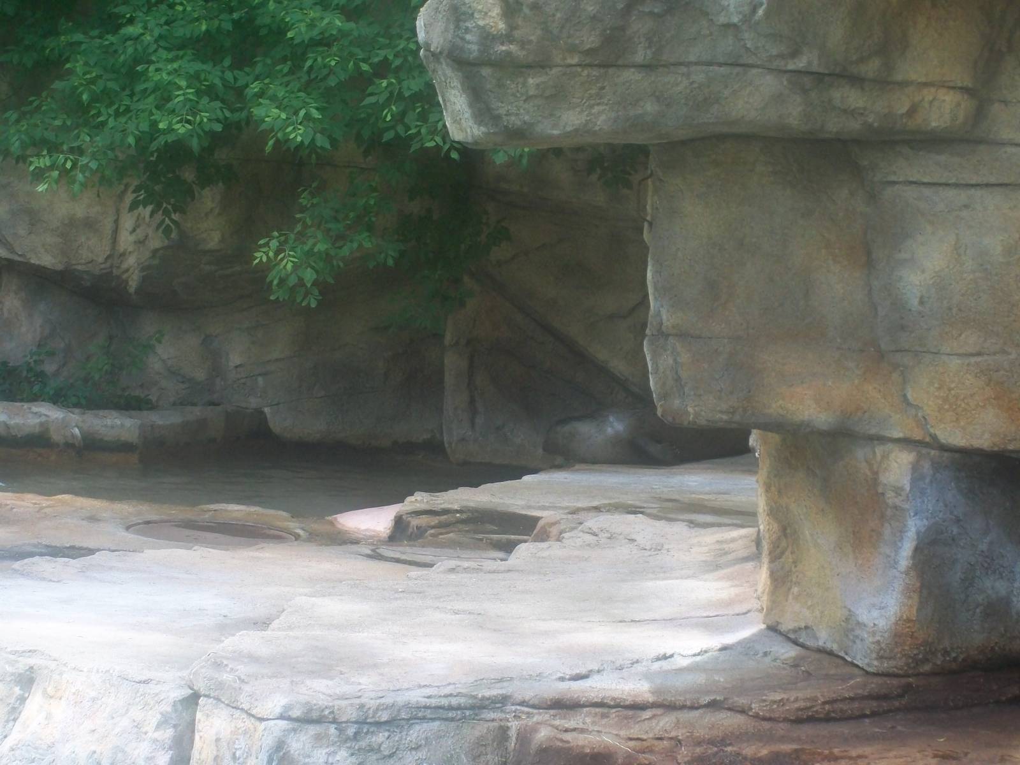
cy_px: 382
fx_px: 3182
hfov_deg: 18.2
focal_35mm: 108
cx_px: 510
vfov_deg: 13.7
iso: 154
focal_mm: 18
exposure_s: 1/60
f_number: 4.8
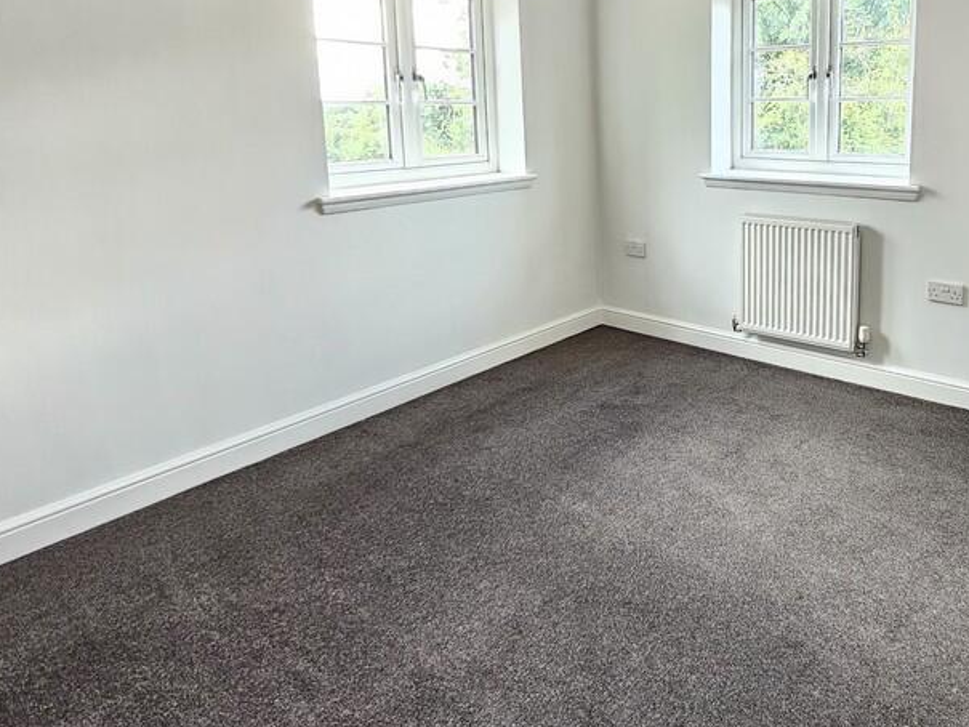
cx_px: 681
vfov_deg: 58.7
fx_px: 616
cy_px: 205
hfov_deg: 72.9
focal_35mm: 22
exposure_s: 1/50
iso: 320
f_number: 2.2
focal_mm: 2.2
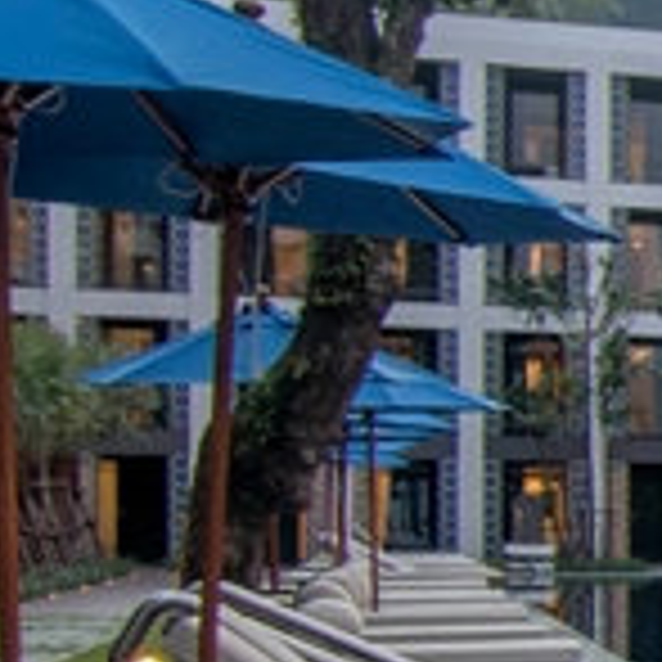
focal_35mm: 131
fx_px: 2834
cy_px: 540
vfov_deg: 13.3
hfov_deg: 9.4
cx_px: 2171
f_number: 11
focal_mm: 12
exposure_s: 2
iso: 100
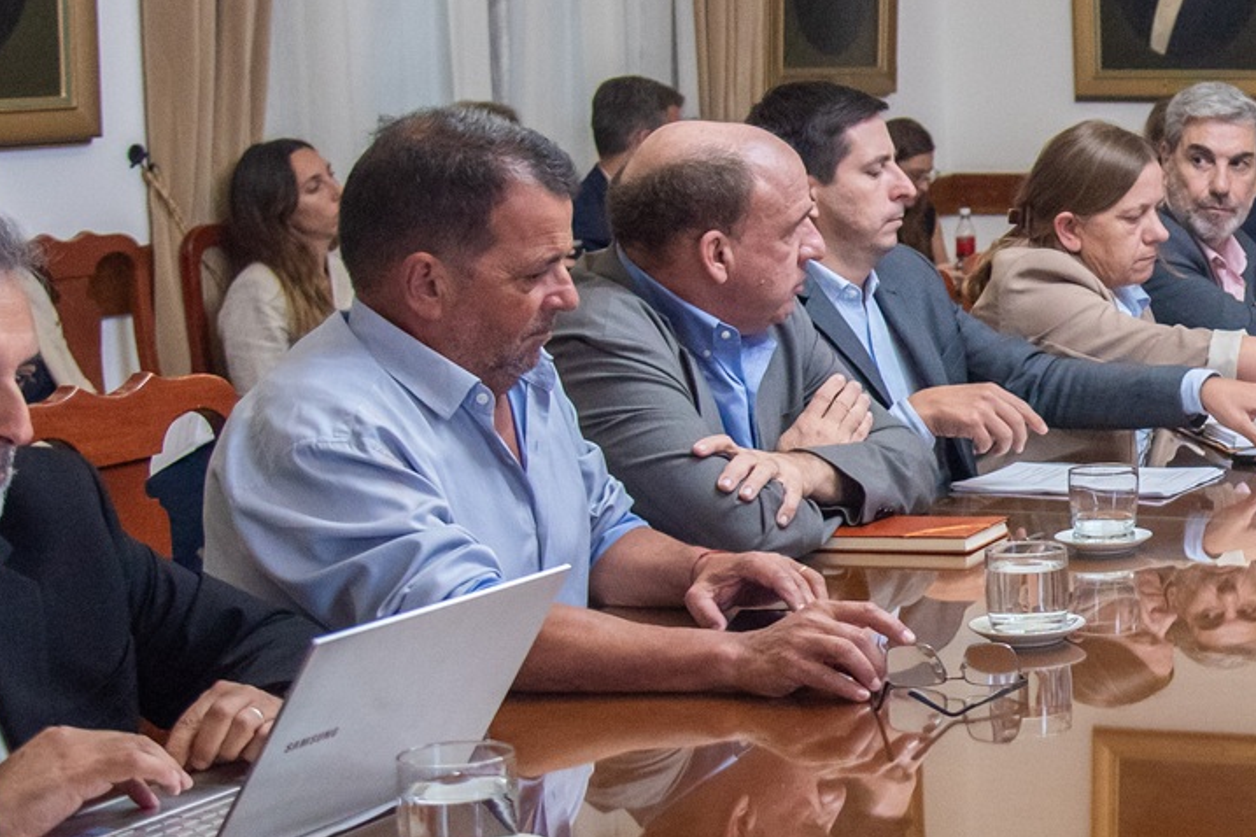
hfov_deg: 22.9
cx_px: 1412
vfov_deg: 16.4
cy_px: 299
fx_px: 2896
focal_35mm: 83
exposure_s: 1/250
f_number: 4
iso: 1600
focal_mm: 31
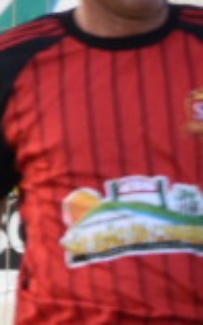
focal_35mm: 2215
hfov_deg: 0.6
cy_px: 615
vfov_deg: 0.9
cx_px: 410
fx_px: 19625
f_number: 5.6
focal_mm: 140
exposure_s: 1/125
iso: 500
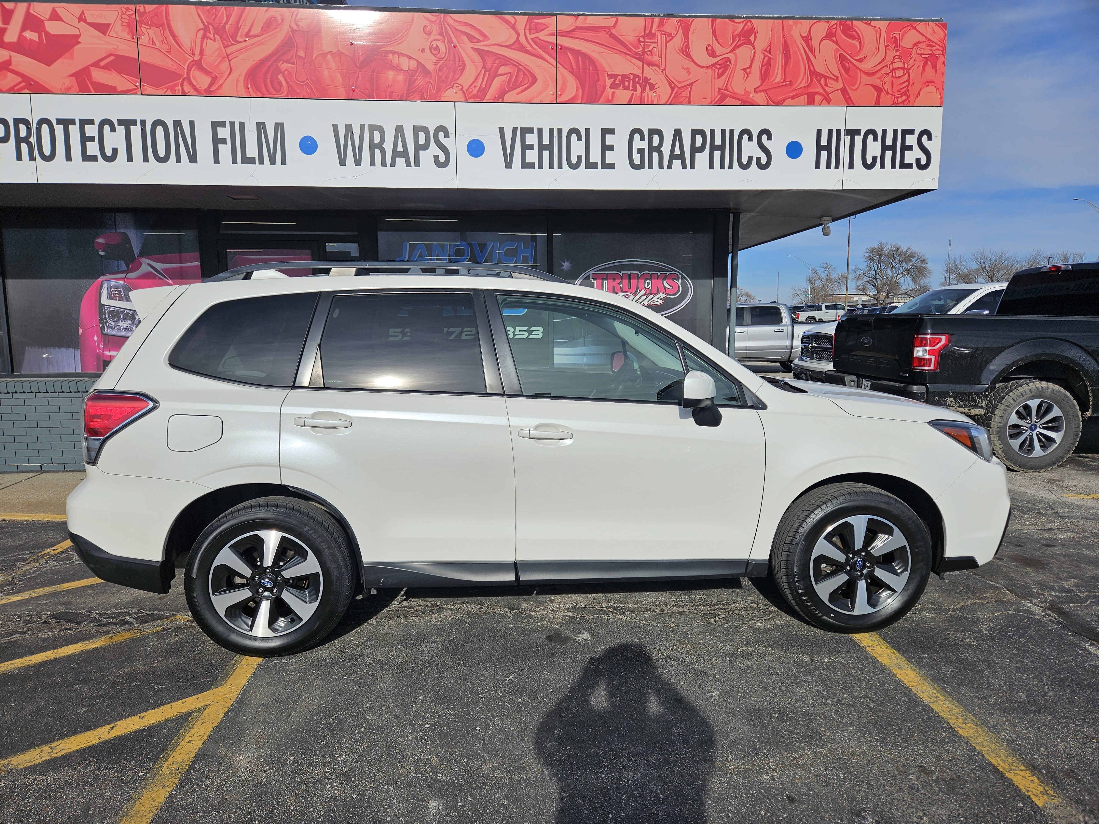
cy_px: 412
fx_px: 730
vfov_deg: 58.9
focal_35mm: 23
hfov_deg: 73.9
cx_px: 550
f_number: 1.8
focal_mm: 5.4
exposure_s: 1/4131
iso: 25
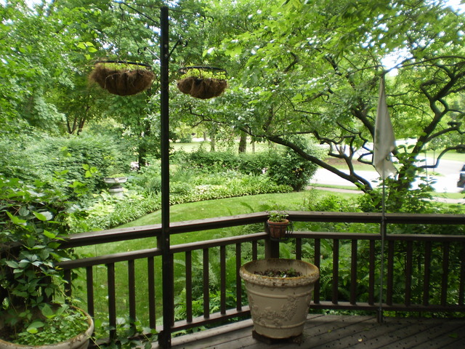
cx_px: 232
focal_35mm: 36
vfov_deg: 39.7
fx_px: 484
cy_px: 174
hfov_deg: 51.4
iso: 64
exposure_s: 1/30
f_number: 3.1
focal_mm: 6.3
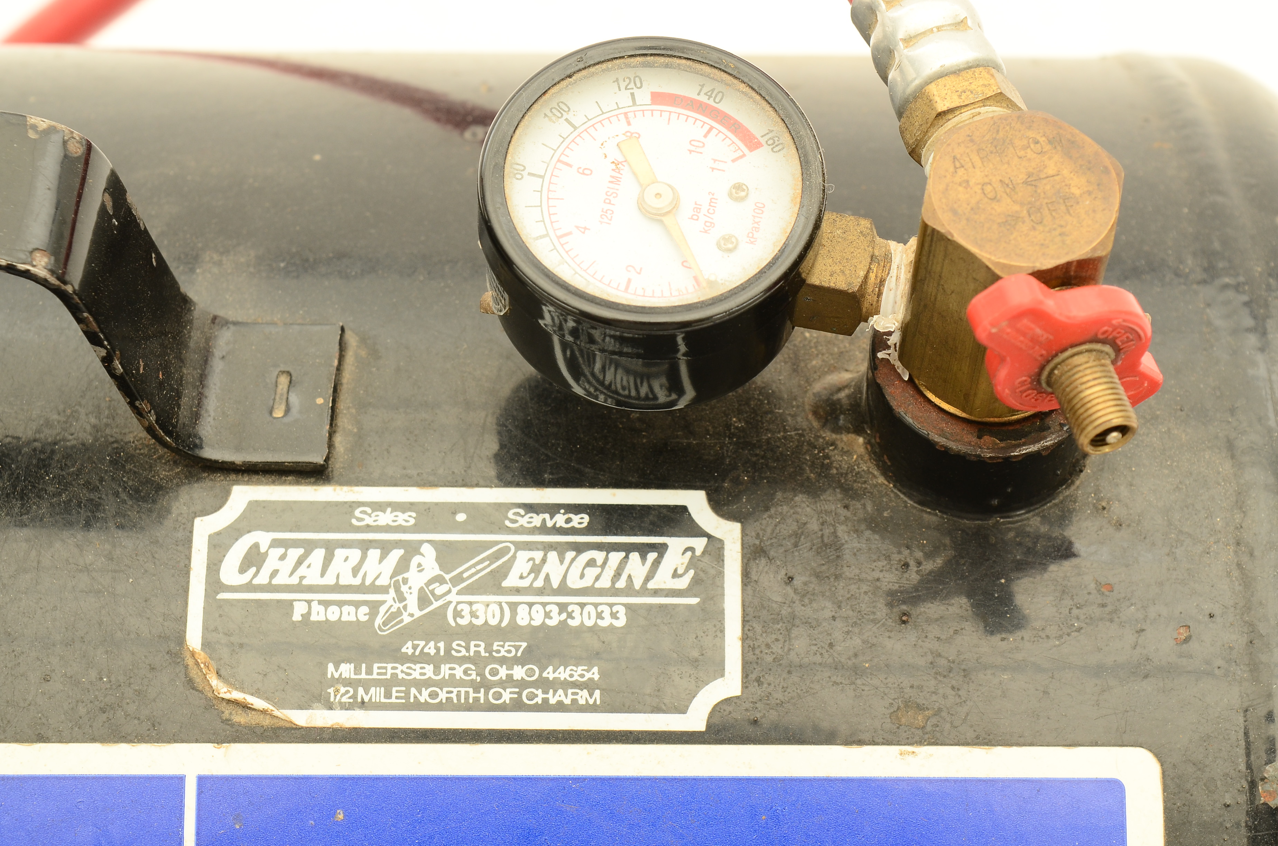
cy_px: 423
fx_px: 2923
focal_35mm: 82
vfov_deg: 16.5
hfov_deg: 24.7
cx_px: 639
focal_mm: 55
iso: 320
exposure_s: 1/60
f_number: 10
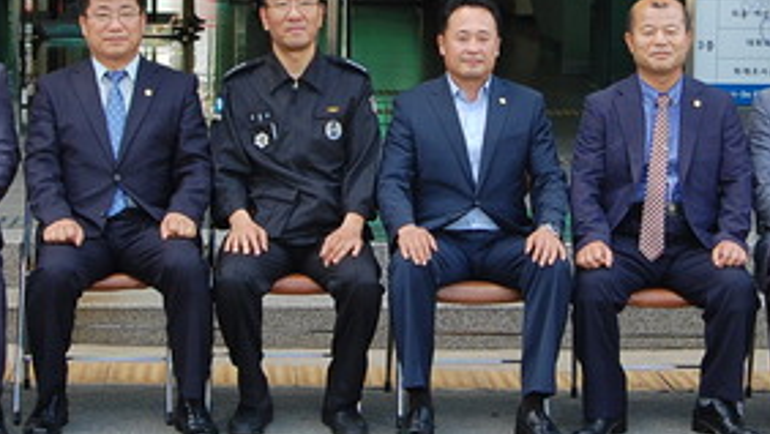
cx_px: 440
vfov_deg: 11.1
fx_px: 2227
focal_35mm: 109
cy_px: 74
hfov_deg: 19.6
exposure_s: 1/125
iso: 280
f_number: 5.6
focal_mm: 28
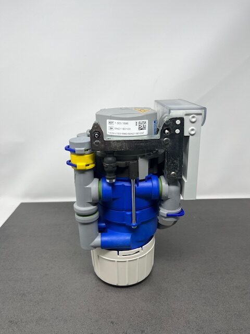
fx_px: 250
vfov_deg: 67.3
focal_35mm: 26
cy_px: 167
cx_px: 125
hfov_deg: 53.1
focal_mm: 5.1
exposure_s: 1/105
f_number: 1.6
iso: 32
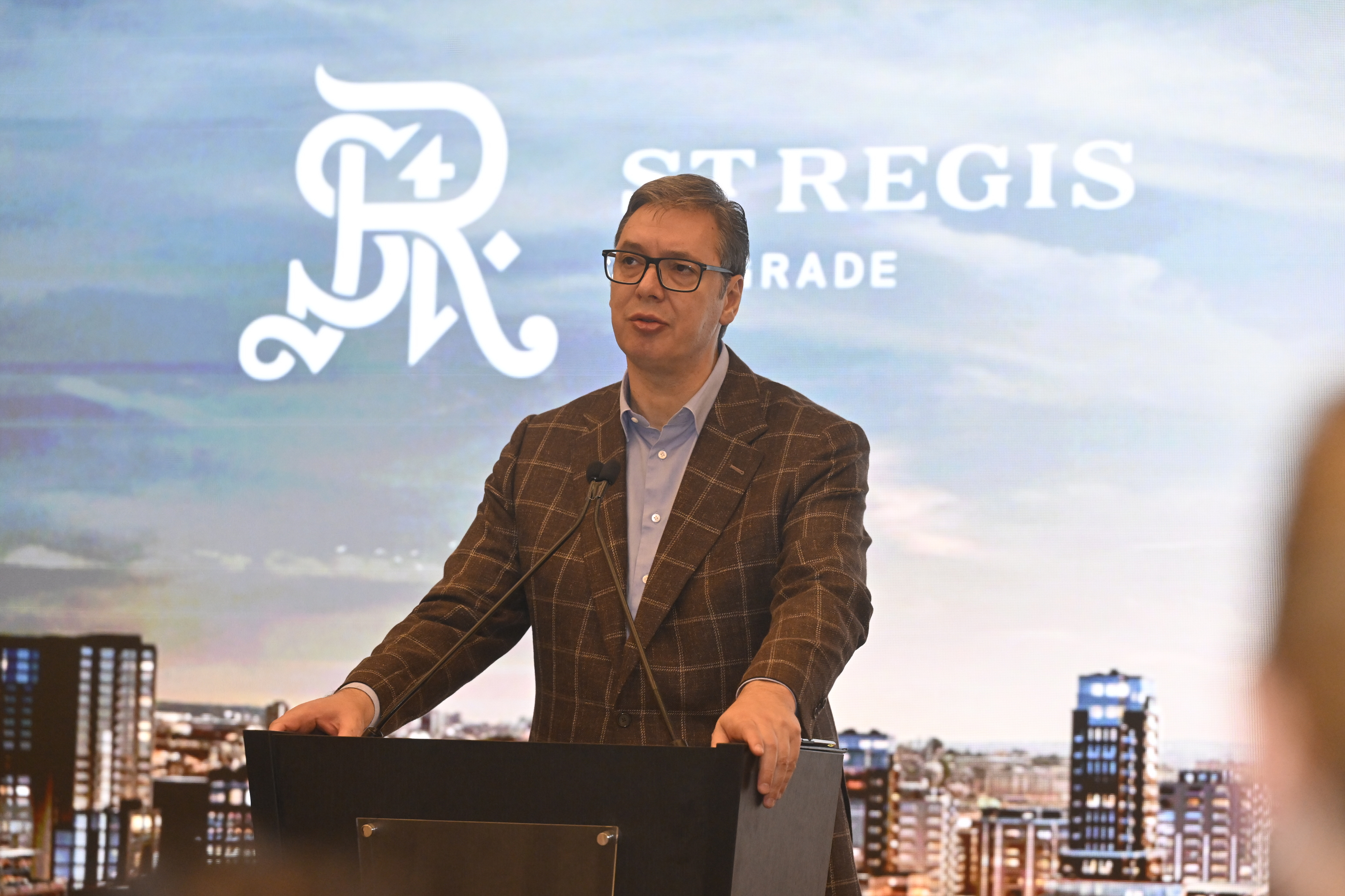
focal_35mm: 140
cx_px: 672
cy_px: 448
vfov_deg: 9.8
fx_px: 5230
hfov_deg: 14.7
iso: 3200
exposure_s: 1/250
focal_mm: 140
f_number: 4.5
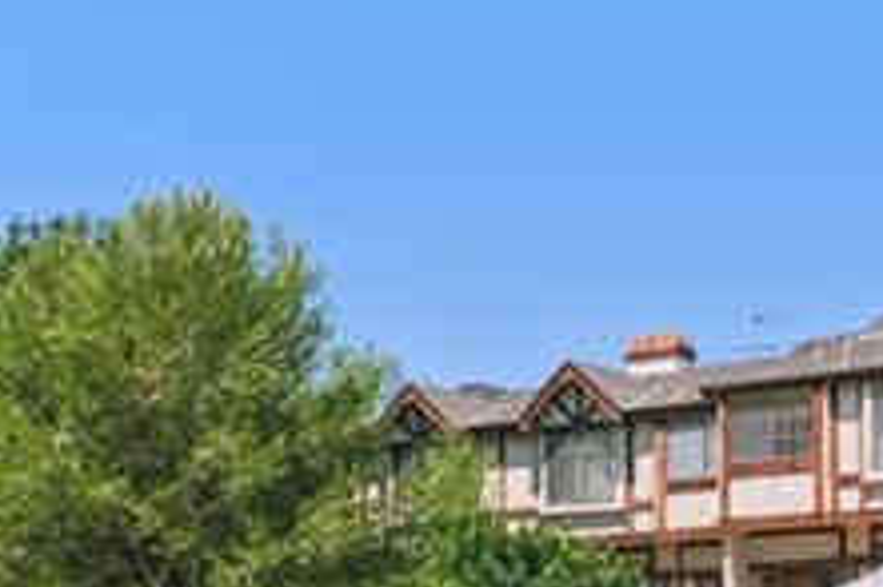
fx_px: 1593
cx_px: 763
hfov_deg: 29.9
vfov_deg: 20.0
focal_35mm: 65
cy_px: 643
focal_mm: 9
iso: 320
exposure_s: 1/600
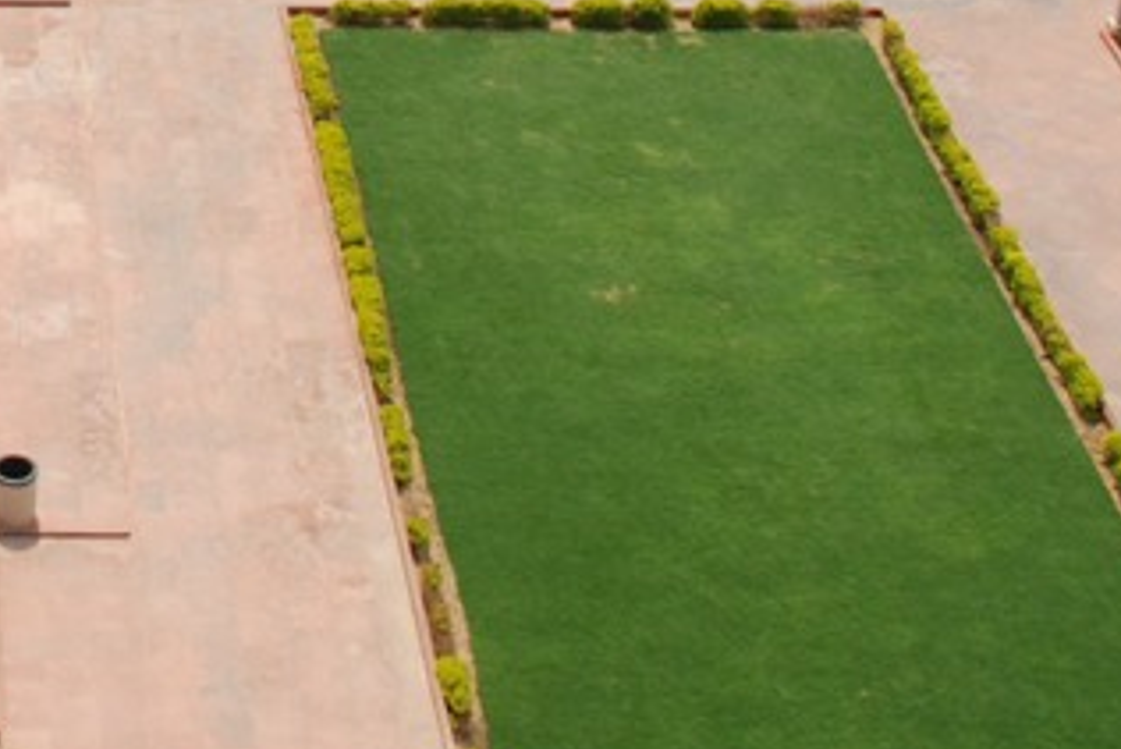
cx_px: -103
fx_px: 3333
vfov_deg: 12.2
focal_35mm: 107
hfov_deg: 18.4
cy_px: -367
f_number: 8
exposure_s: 1/250
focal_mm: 22
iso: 100
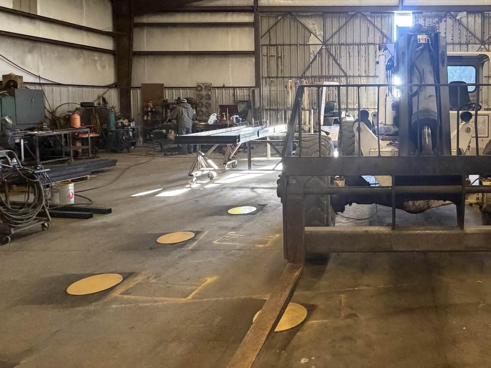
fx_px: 383
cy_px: 120
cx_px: 395
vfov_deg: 50.4
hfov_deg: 60.0
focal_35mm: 27
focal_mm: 2.22
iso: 400
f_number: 2.2
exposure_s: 1/60
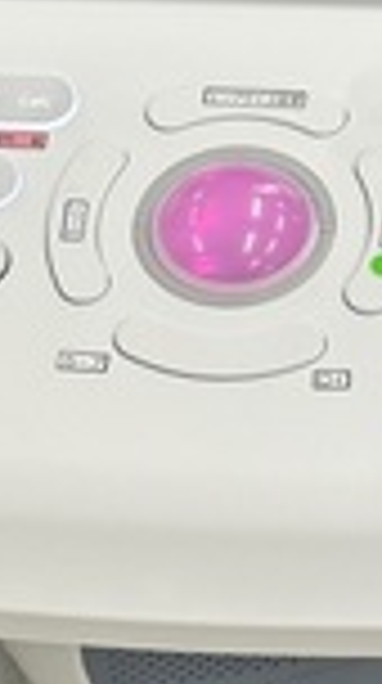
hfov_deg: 6.6
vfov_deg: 11.7
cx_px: 315
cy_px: 194
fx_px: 3328
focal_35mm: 184
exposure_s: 1/60
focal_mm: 6.86
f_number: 1.78
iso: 50
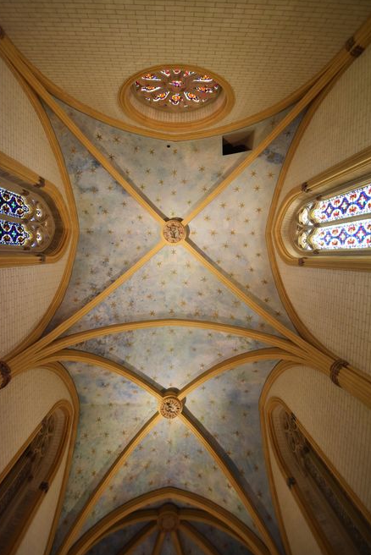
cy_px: 273
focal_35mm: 16
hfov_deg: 73.8
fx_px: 247
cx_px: 185
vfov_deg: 96.7
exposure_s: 1/60
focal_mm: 10
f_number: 3.5
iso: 900
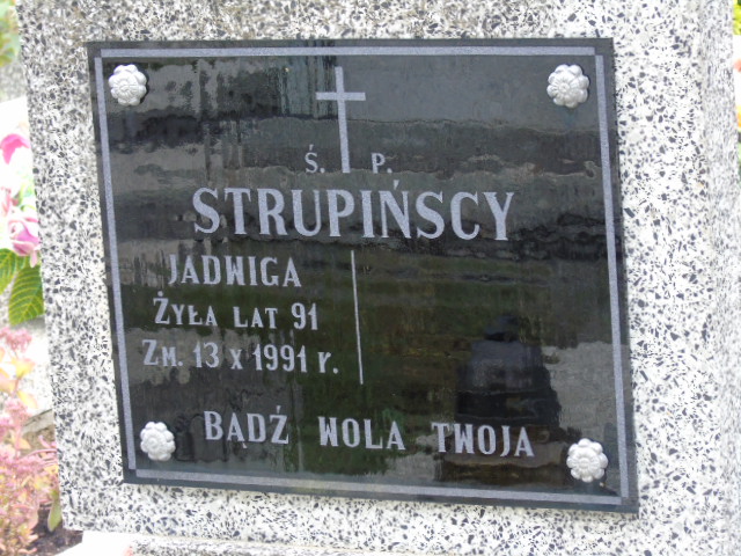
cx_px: 370
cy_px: 278
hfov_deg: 12.2
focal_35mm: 162
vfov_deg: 9.2
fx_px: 3468
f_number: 4.9
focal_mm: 29
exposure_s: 1/60
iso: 400
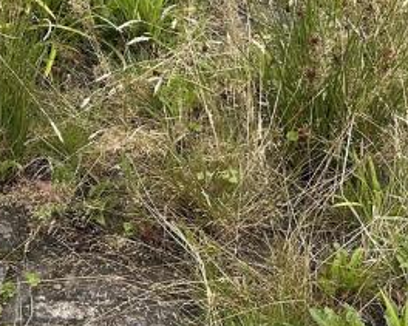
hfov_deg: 20.8
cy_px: -80
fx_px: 1098
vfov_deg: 16.1
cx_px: 76
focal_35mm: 91
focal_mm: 6.86
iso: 80
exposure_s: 1/1541
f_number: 1.78
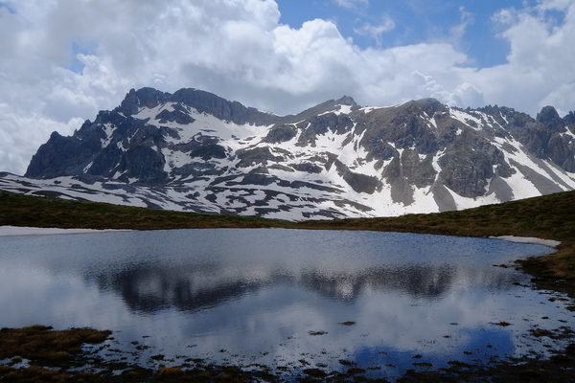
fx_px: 527
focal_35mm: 33
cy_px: 192
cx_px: 288
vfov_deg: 40.0
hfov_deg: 57.2
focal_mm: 21.9
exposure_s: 1/200
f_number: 22
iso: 400
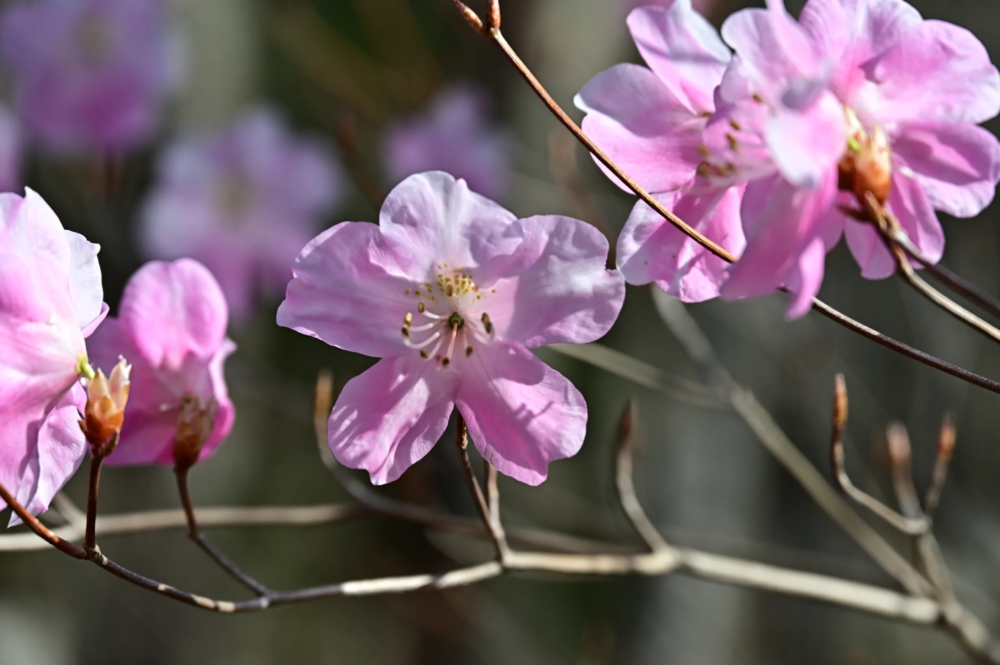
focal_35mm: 130
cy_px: 332
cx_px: 500
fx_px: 3608
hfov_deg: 15.8
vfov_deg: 10.5
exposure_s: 1/250
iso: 100
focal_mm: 130
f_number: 6.3
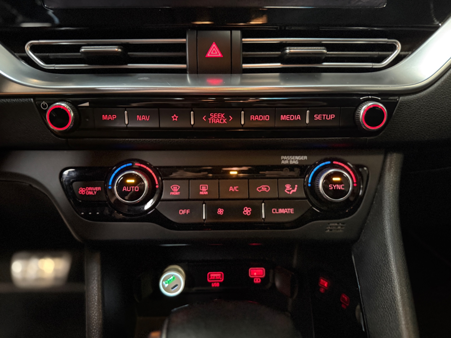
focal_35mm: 24
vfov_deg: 56.8
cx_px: 226
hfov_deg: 71.6
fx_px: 313
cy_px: 169
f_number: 1.78
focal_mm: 6.76
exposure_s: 1/25
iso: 1250
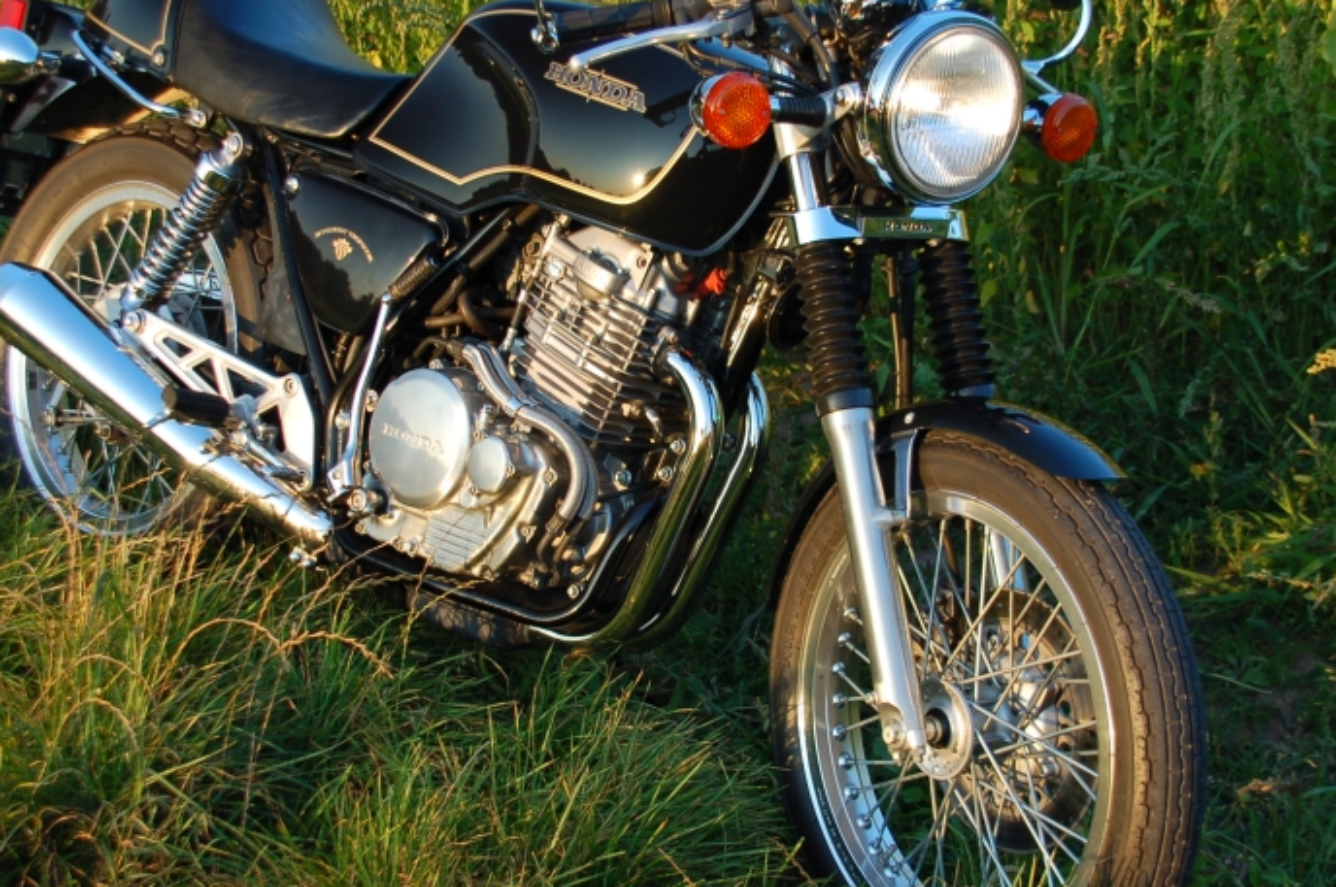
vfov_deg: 20.9
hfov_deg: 31.1
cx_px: 732
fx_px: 2400
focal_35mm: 65
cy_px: 386
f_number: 4.8
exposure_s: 1/60
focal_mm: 29
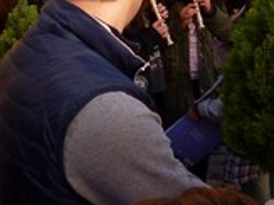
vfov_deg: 14.3
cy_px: -75
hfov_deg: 19.3
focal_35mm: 98
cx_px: 292
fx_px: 775
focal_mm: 5.7
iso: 100
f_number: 3.3
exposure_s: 1/250
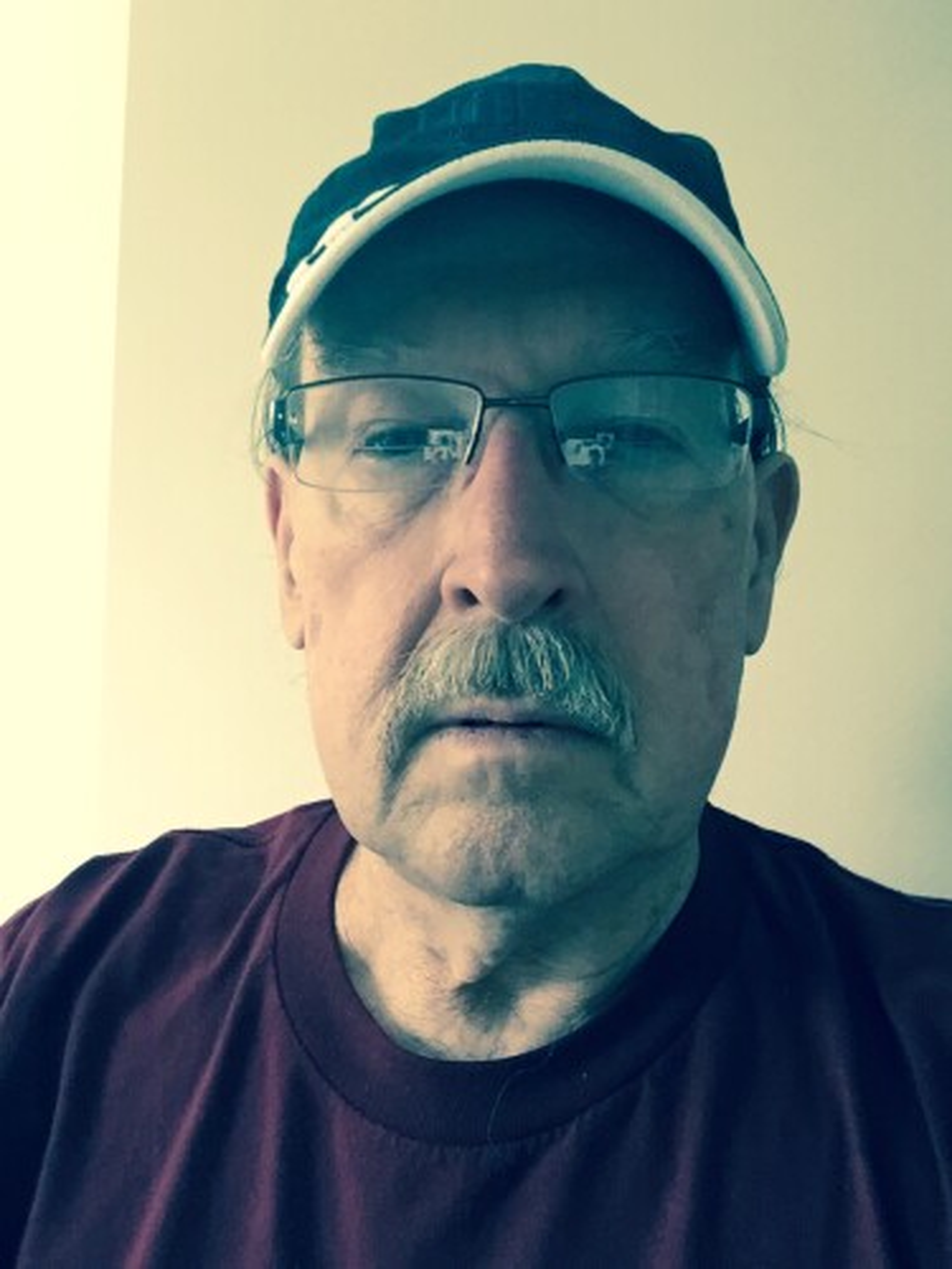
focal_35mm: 31
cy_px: 634
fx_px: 1137
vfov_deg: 58.4
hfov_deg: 45.4
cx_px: 476
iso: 200
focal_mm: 2.65
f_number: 2.2
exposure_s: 1/30
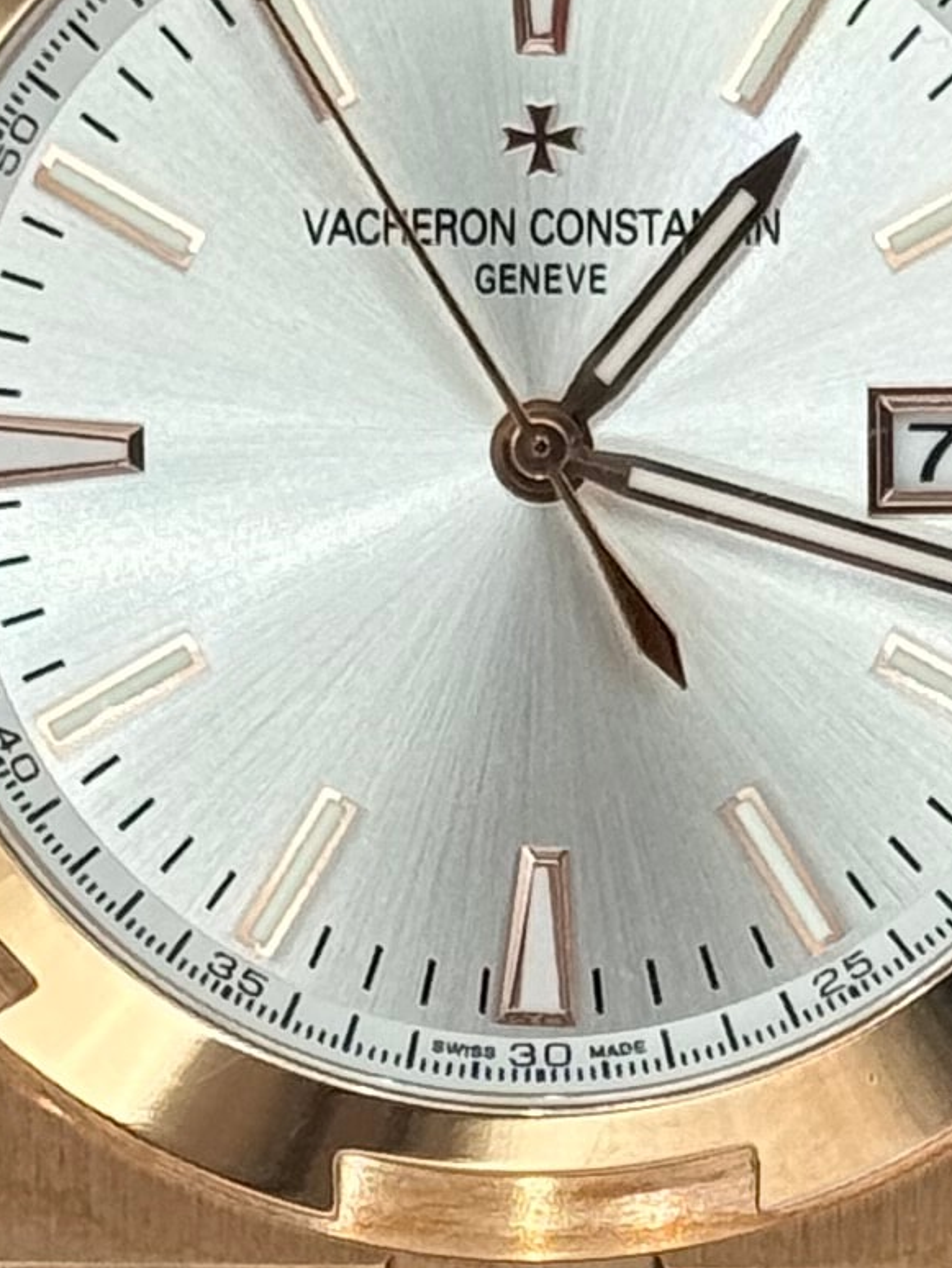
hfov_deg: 5.9
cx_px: 649
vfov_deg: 7.9
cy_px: 1034
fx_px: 9162
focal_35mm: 250
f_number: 1.78
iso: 64
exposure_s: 1/802
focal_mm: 6.76
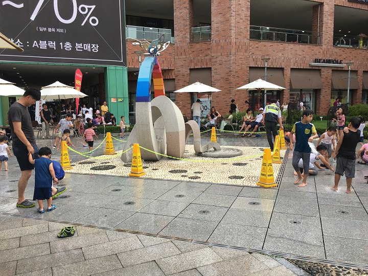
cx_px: 184
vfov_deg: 48.2
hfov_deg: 61.7
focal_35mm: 29
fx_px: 308
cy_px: 138
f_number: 2.2
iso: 25
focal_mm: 4.15
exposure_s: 1/674
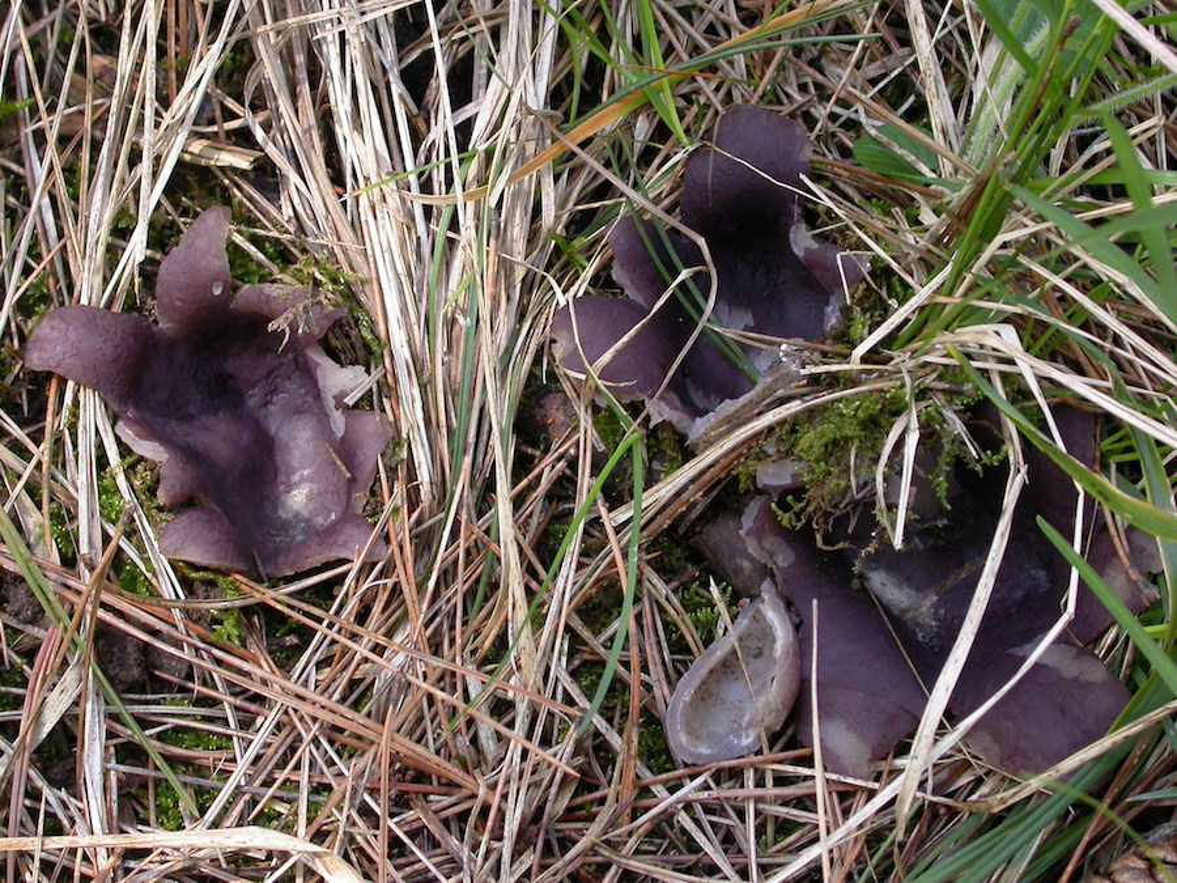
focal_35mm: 90
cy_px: 442
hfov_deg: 21.8
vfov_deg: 16.4
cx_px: 588
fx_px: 3060
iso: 200
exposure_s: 1/92.5
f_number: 3.7
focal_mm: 18.6
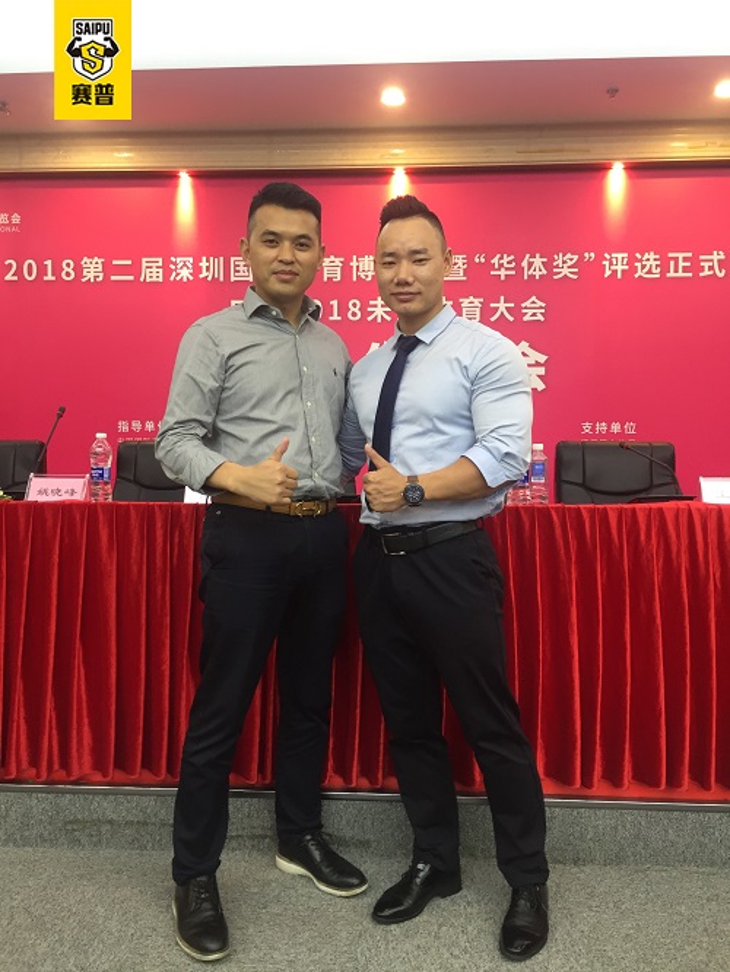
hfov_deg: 48.3
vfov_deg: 61.6
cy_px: 486
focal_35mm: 29
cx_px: 365
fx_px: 815
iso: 100
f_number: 2.2
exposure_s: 1/33
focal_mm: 4.15
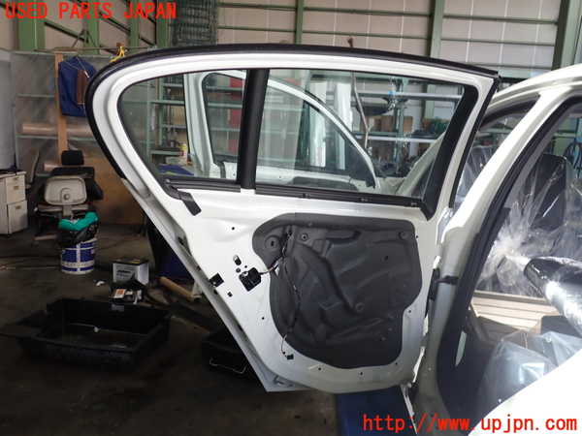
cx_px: 291
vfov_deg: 46.8
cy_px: 218
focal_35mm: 30
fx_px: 504
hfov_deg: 60.0
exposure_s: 1/125
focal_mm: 5.4
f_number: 2.3
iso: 200
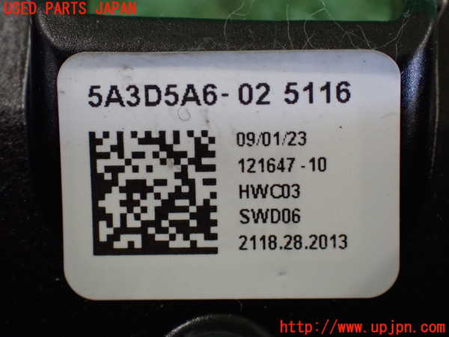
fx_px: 1141
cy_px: 168
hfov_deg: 22.3
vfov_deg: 16.8
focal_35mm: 88
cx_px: 224
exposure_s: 1/80
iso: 1250
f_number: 4.5
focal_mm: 15.66
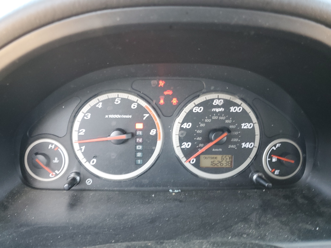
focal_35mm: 26
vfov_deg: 53.1
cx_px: 166
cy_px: 124
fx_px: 249
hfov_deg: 67.3
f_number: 1.5
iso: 97
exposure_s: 1/60.2
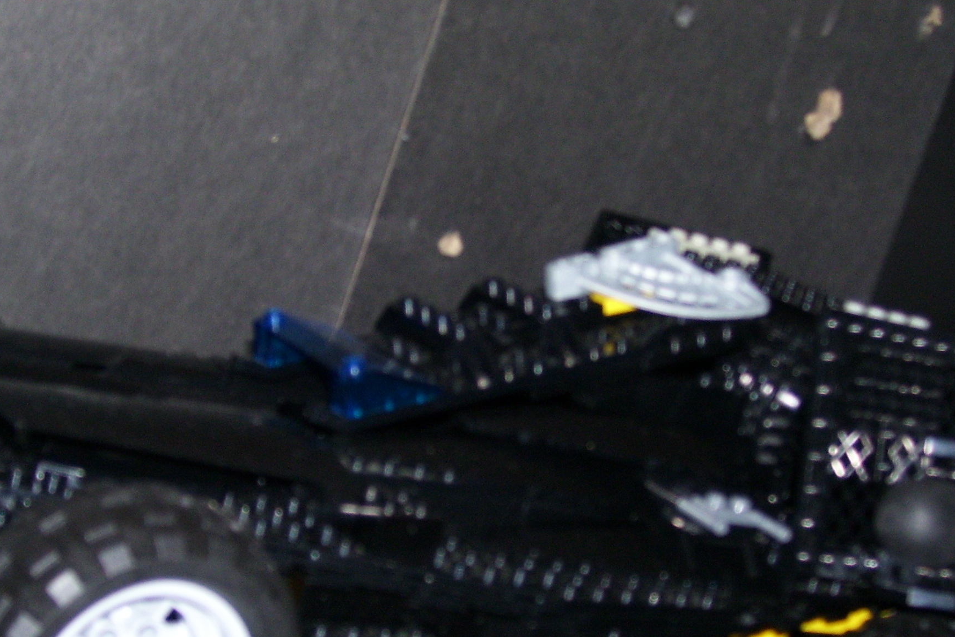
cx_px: 411
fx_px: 1883
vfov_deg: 19.1
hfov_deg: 28.4
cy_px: 401
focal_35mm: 71
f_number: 3
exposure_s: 1/60
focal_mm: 7.6
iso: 125
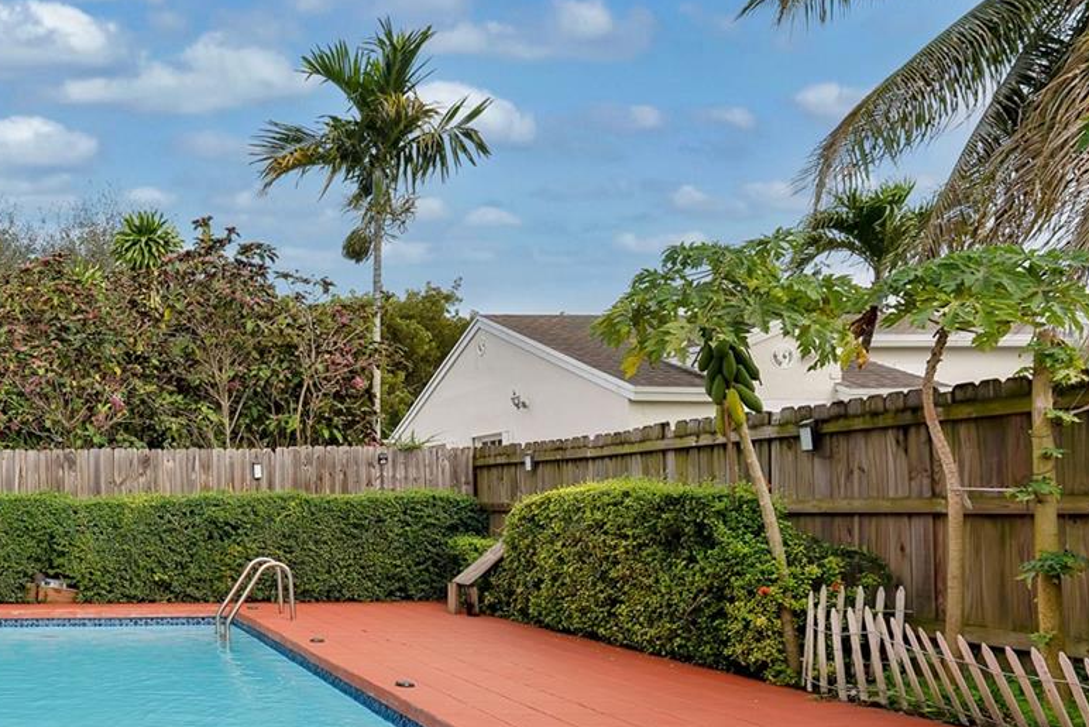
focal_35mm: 29
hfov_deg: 55.5
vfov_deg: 44.0
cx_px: 116
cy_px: 512
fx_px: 877
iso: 100
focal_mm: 14
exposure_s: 1/500
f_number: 5
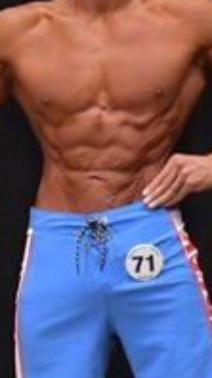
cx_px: -475
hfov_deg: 1.3
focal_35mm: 923
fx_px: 9248
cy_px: 286
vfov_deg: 2.3
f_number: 5.6
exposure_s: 1/400
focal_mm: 150
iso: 6400
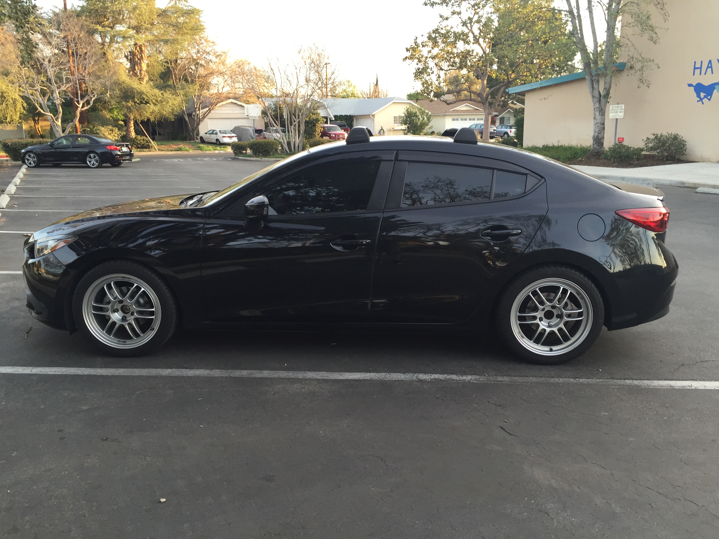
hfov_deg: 61.7
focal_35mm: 29
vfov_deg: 48.2
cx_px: 360
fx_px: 602
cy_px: 270
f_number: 2.2
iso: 50
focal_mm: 4.15
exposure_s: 1/120
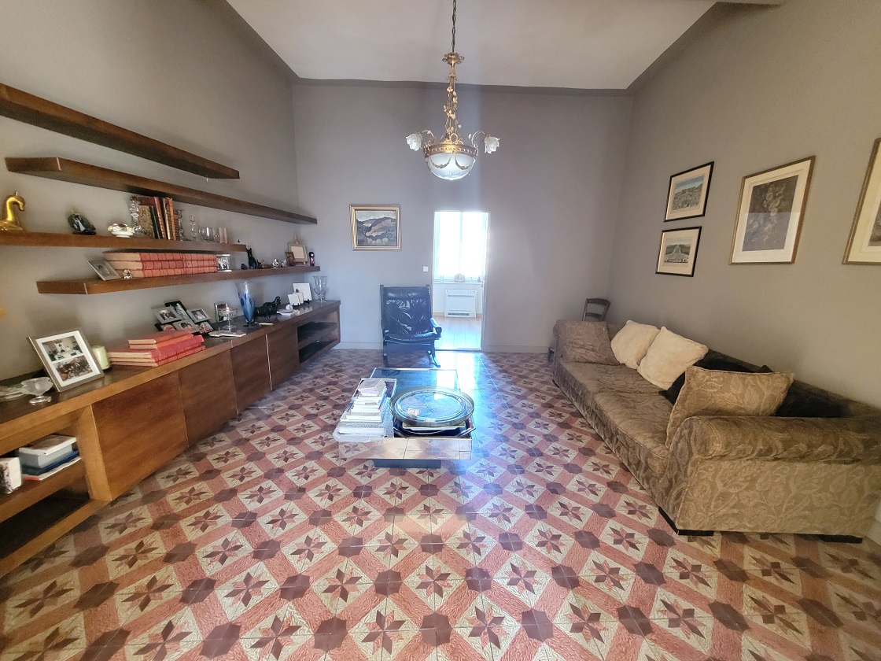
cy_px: 330
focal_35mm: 13
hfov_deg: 106.2
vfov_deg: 89.9
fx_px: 331
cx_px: 440
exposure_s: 1/33
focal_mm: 1.74
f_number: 2.2
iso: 800
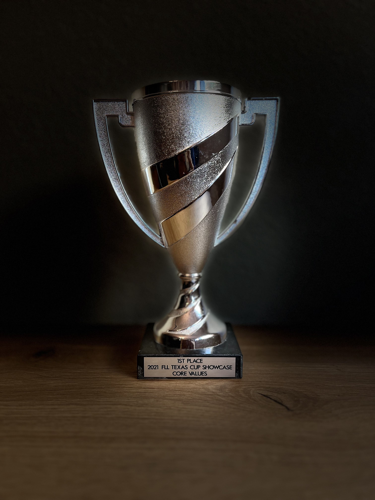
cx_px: 188
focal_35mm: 26
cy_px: 250
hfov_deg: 53.1
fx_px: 376
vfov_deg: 67.3
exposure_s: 1/60
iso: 125
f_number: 1.6
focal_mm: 5.1
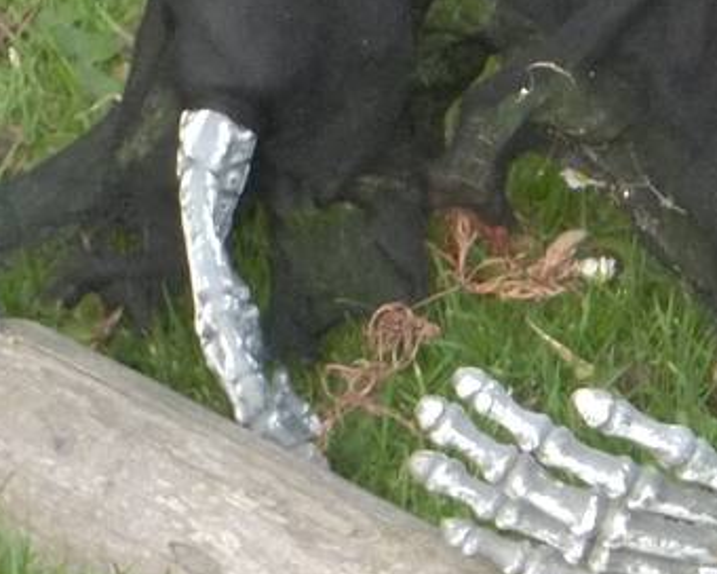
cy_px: 40
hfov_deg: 4.9
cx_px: -146
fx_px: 8382
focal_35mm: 395
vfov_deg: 3.9
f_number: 4.5
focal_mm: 15.4
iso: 160
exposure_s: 1/50
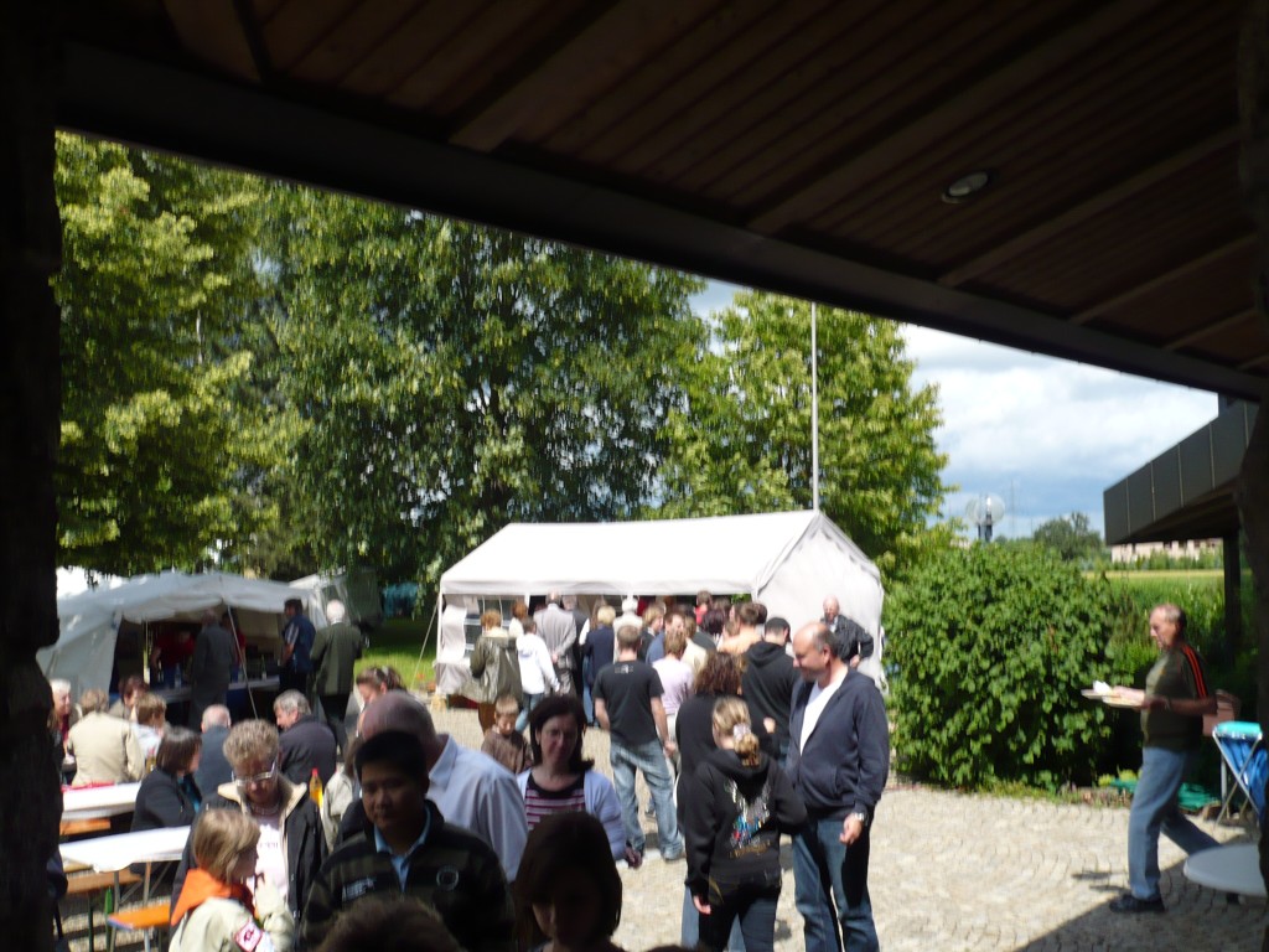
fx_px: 1283
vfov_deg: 40.7
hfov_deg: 52.6
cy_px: 476
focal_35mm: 35
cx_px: 634
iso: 100
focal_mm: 5.8
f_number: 8
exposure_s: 1/160
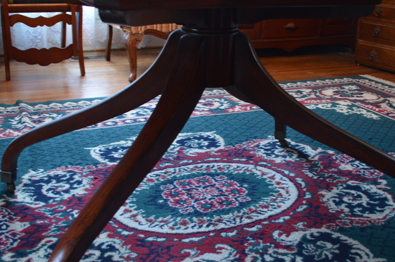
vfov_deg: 29.8
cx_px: 198
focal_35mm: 45
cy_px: 131
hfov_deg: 43.6
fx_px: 493
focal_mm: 30
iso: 1000
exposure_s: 1/15
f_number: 4.5
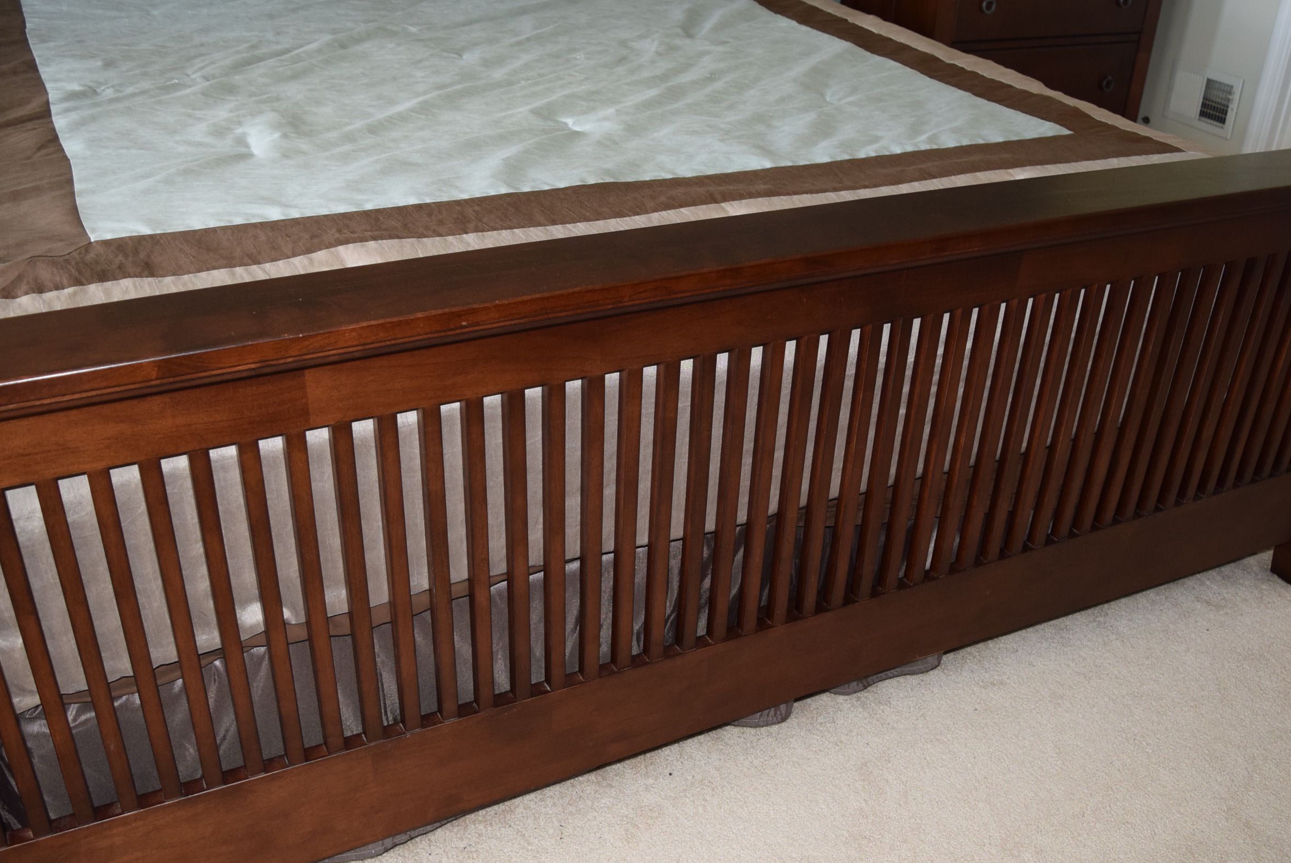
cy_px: 527
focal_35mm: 34
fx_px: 1220
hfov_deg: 55.7
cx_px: 676
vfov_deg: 38.7
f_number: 4
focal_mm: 18
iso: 800
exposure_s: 1/60
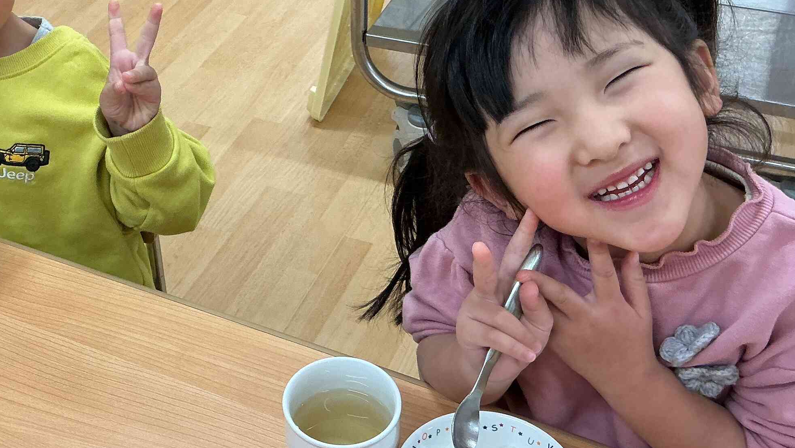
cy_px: 190
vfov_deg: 23.0
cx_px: 242
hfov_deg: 39.2
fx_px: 1096
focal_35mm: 52
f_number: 1.8
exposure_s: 1/120
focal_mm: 3
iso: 64
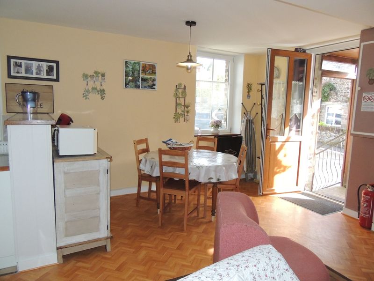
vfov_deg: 56.8
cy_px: 140
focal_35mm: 24
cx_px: 187
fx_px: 259
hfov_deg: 71.6
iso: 800
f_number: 3
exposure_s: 1/400
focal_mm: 4.3
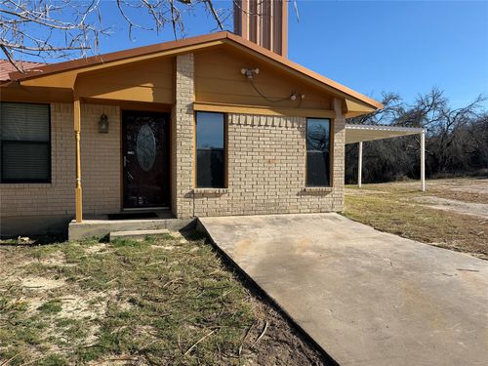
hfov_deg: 71.6
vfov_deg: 56.8
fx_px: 338
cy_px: 183
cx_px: 244
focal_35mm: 24
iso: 80
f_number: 1.78
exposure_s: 1/3759
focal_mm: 6.76
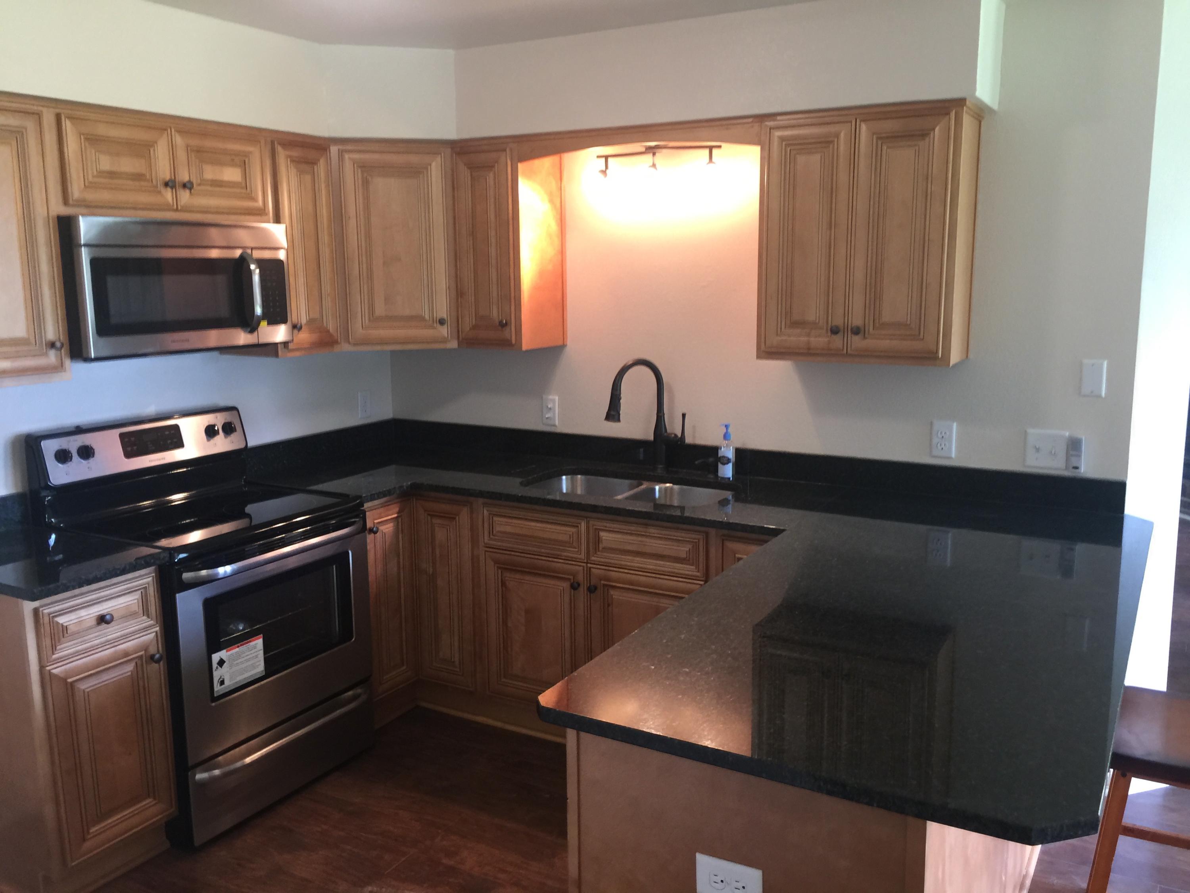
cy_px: 446
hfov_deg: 61.7
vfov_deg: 48.2
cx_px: 595
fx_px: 997
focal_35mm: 29
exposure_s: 1/15
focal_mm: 4.15
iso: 50
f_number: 2.2
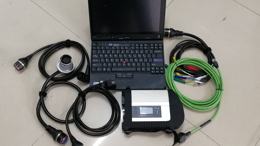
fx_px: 207
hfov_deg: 64.3
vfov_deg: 38.9
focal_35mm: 30
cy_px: 67
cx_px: 130
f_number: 2.2
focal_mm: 3.95
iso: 320
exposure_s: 1/30
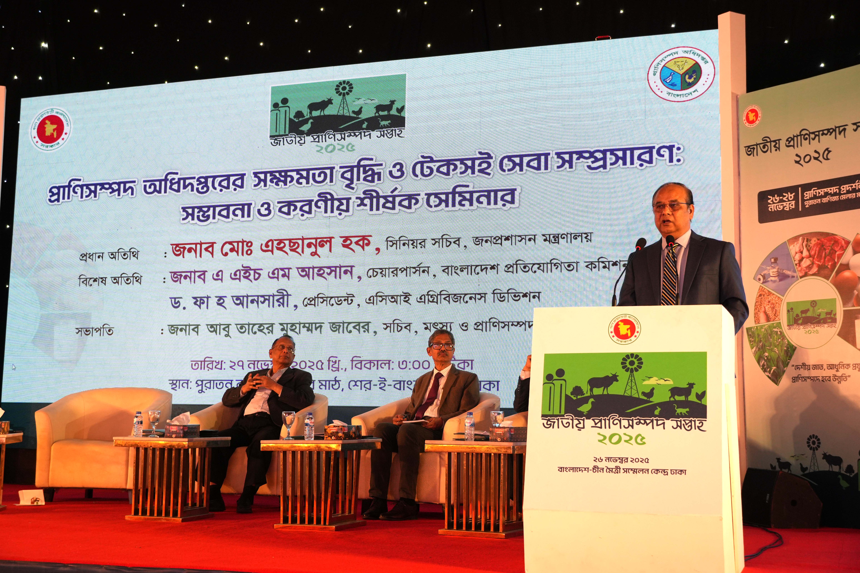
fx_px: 1182
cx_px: 430
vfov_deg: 27.3
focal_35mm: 50
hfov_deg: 40.0
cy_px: 286
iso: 500
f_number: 4.5
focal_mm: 33
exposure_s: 1/60
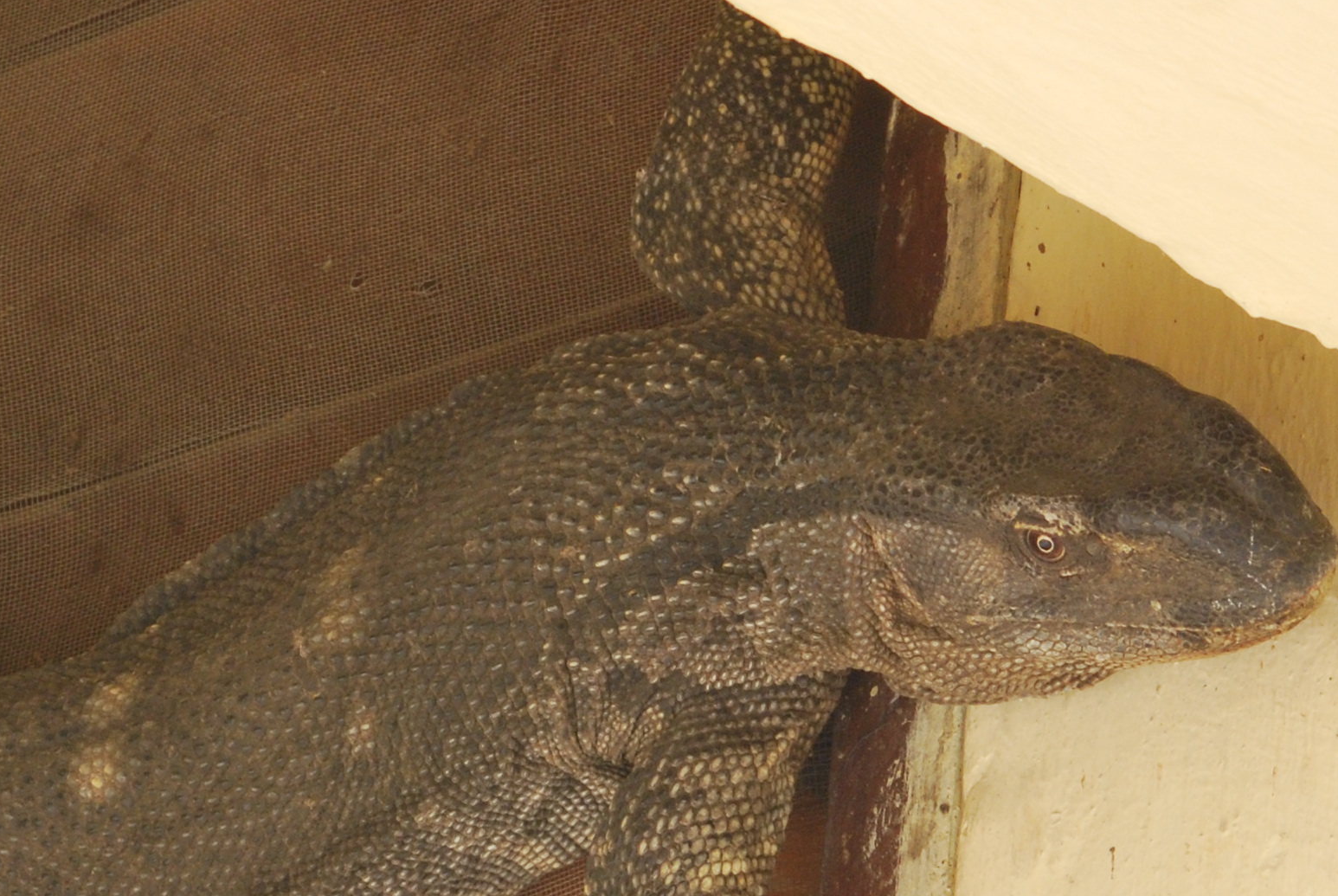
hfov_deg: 7.8
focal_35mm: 263
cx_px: 357
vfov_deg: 5.2
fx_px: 9787
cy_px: 757
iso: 400
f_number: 9
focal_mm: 70
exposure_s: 1/125
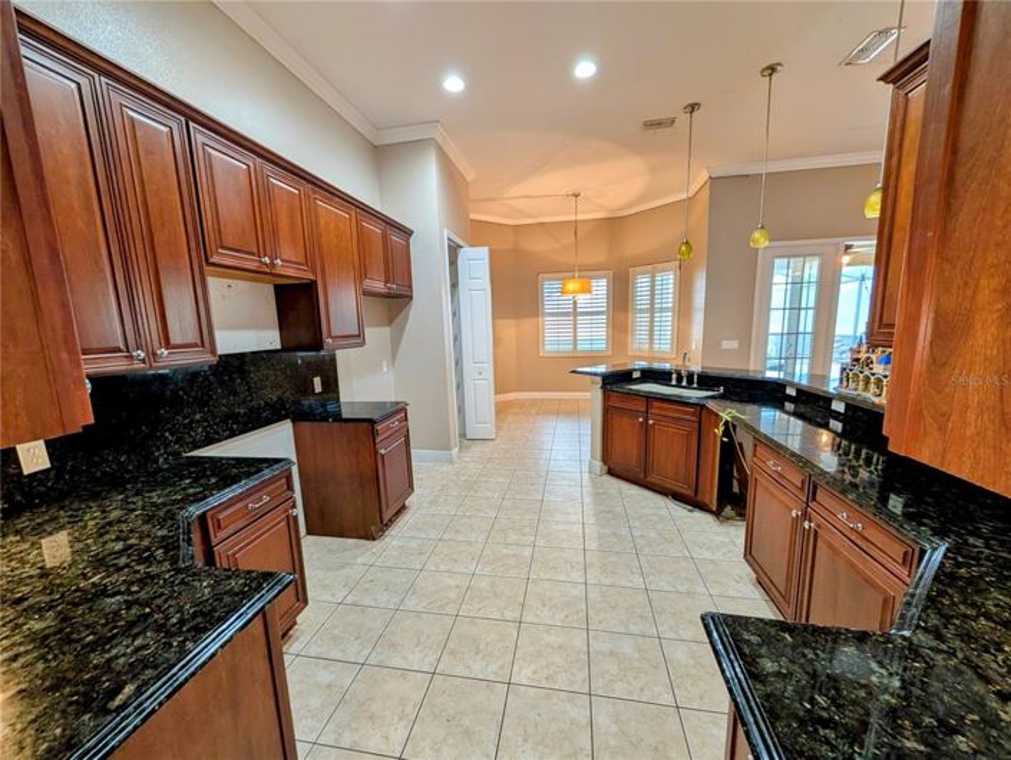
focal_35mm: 12
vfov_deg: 94.6
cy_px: 380
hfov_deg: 110.5
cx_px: 506
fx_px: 351
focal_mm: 2.02
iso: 107
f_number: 1.7
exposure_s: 1/40
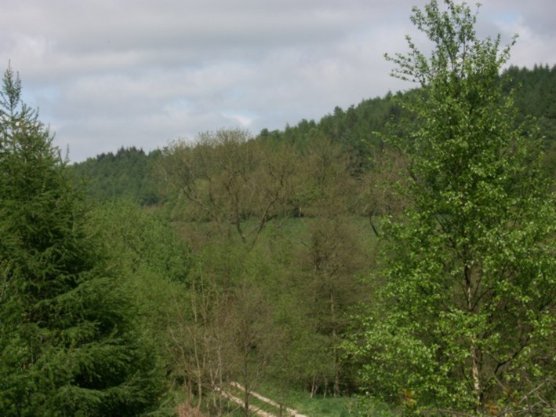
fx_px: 1284
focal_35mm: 80
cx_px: 278
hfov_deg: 24.4
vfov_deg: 18.4
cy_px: 208
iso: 64
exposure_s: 1/400
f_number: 6.3
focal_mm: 20.51
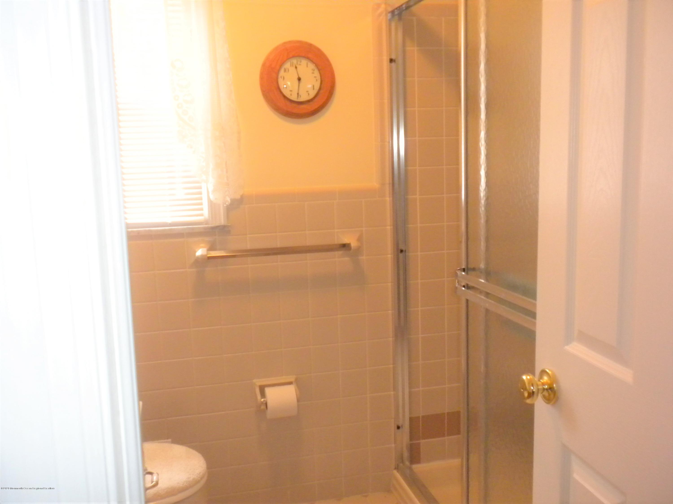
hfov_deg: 50.1
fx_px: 719
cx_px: 336
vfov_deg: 38.7
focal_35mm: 37
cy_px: 252
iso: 400
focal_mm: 6.6
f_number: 3.5
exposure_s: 1/30
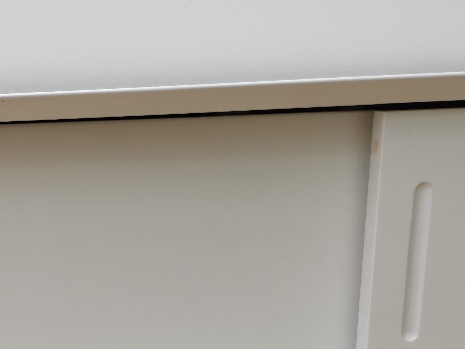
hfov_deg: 28.7
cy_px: 319
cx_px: -7
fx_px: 846
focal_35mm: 63
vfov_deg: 22.7
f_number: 1.8
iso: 50
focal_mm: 5.58
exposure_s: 1/111
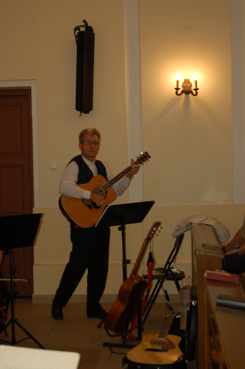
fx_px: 844
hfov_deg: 16.5
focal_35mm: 82
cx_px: 122
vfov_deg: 24.6
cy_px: 184
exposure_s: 1/60
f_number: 5.6
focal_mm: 55
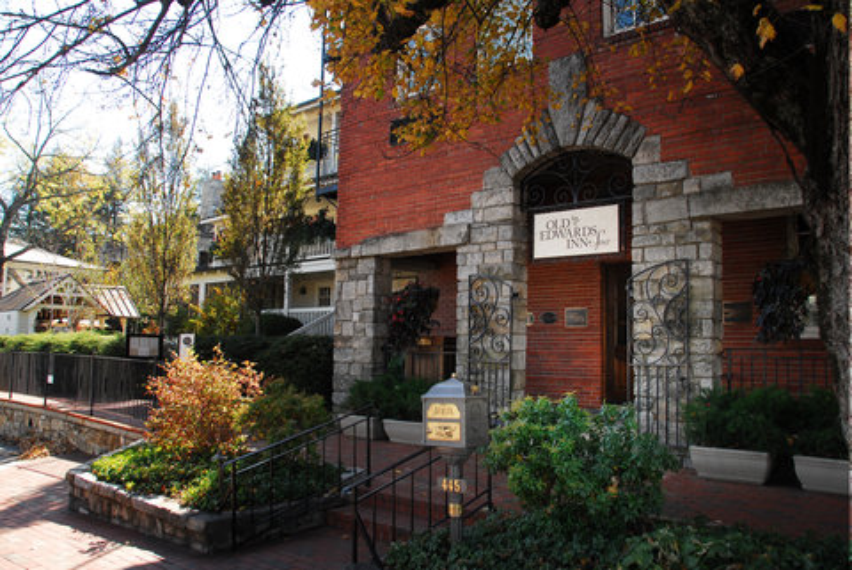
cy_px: 285
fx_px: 640
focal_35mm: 27
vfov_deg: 48.0
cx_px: 426
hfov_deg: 67.3
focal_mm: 18
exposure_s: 1/50
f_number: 7.1
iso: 320
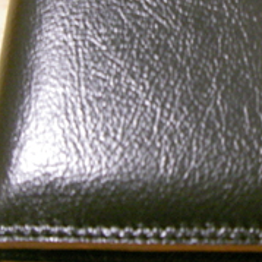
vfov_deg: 16.7
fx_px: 882
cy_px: 33
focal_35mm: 103
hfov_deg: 16.8
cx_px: 180
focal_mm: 6.2
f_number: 2.7
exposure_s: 1/8
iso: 400
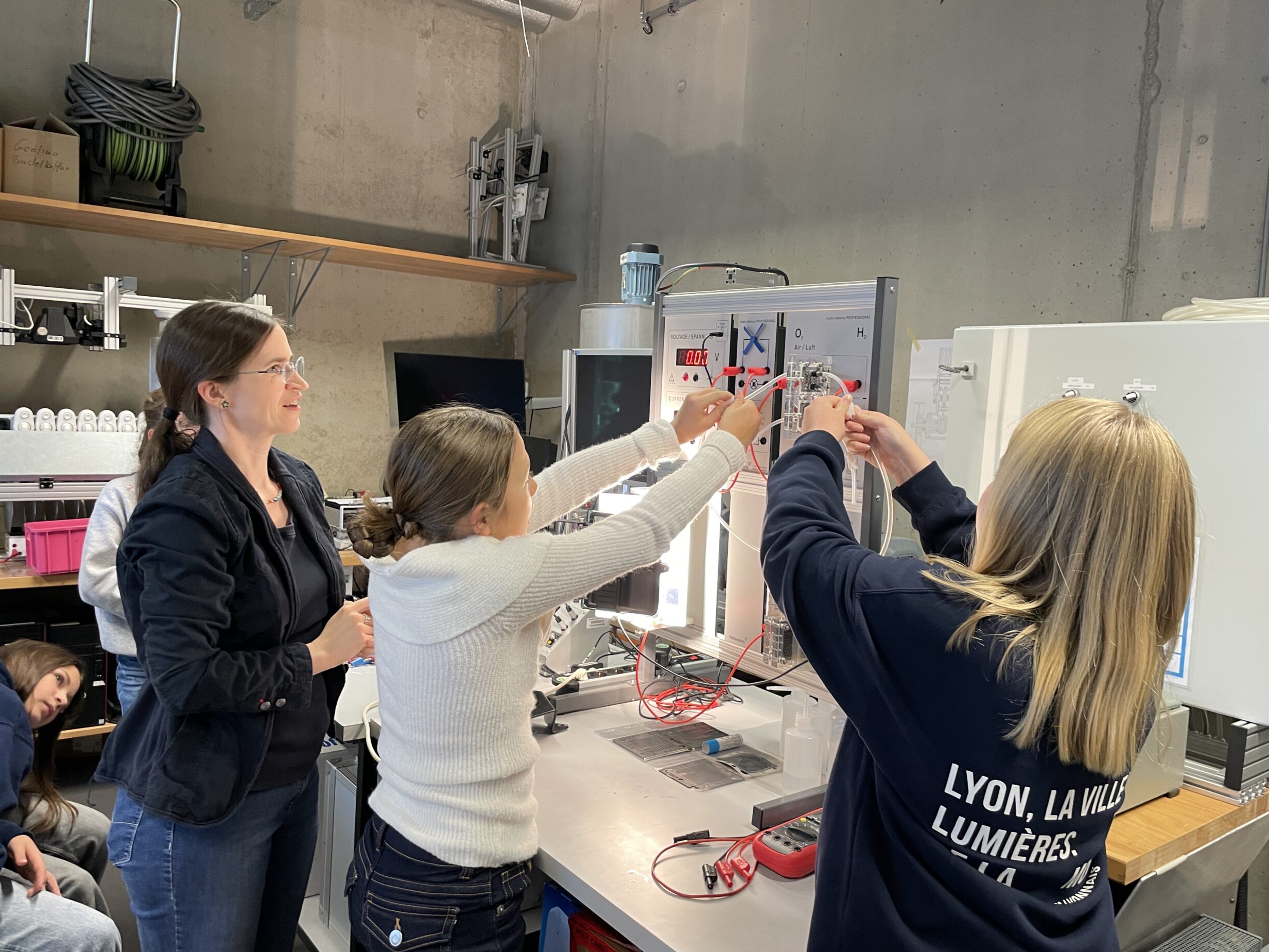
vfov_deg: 51.4
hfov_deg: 65.3
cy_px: 487
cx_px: 632
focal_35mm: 27
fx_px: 990
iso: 100
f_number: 1.6
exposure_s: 1/50
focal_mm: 4.2
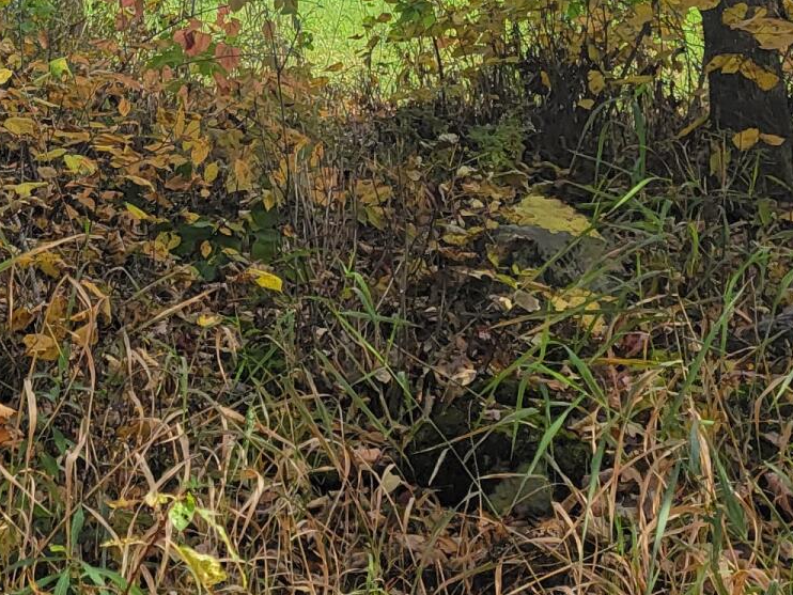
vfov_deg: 14.0
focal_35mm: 97
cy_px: -374
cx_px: 50
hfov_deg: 19.8
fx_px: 2223
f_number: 1.8
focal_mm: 6.7
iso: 16
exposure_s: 1/389
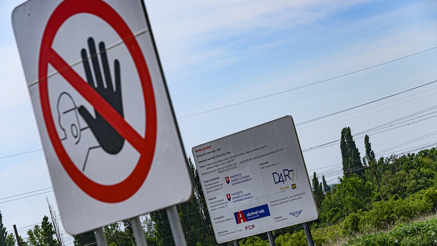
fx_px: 1645
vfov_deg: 8.5
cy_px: 129
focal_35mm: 142
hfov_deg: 15.1
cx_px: 218
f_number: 9
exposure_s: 1/1250
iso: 80
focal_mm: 135
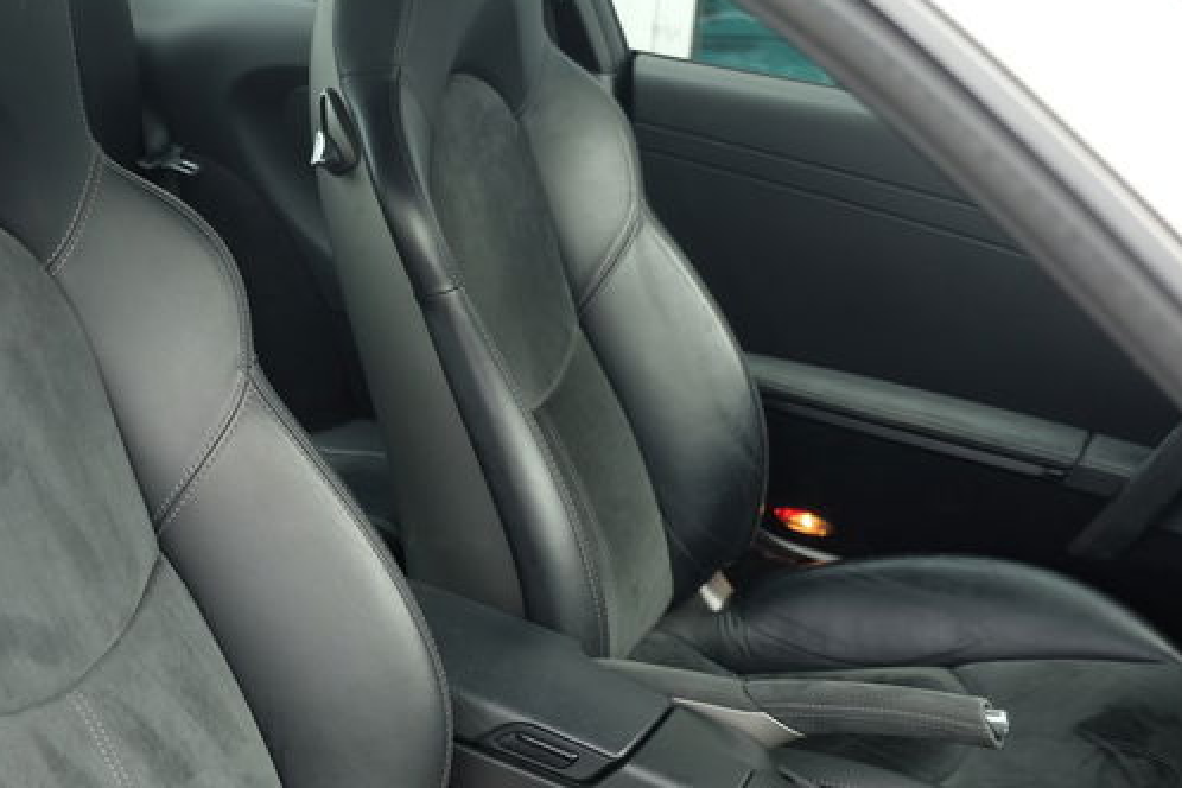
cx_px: 332
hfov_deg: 36.2
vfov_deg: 24.8
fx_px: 1773
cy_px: 218
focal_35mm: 54
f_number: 3.2
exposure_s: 1/120
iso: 200
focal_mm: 23.3
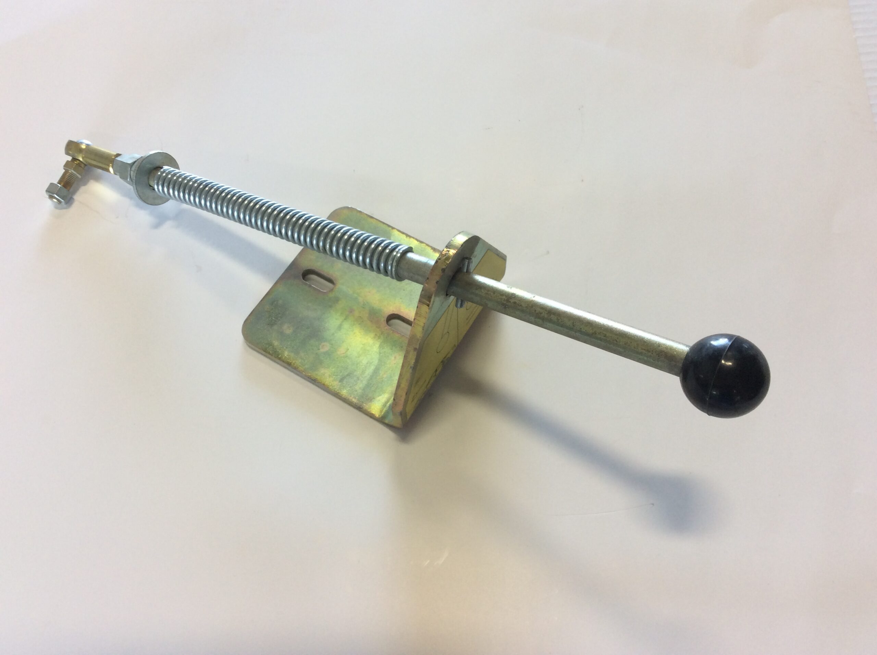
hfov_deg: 56.9
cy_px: 328
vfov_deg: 44.1
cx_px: 438
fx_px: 810
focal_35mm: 32
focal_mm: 3.3
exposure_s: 1/40
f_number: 2.4
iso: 32
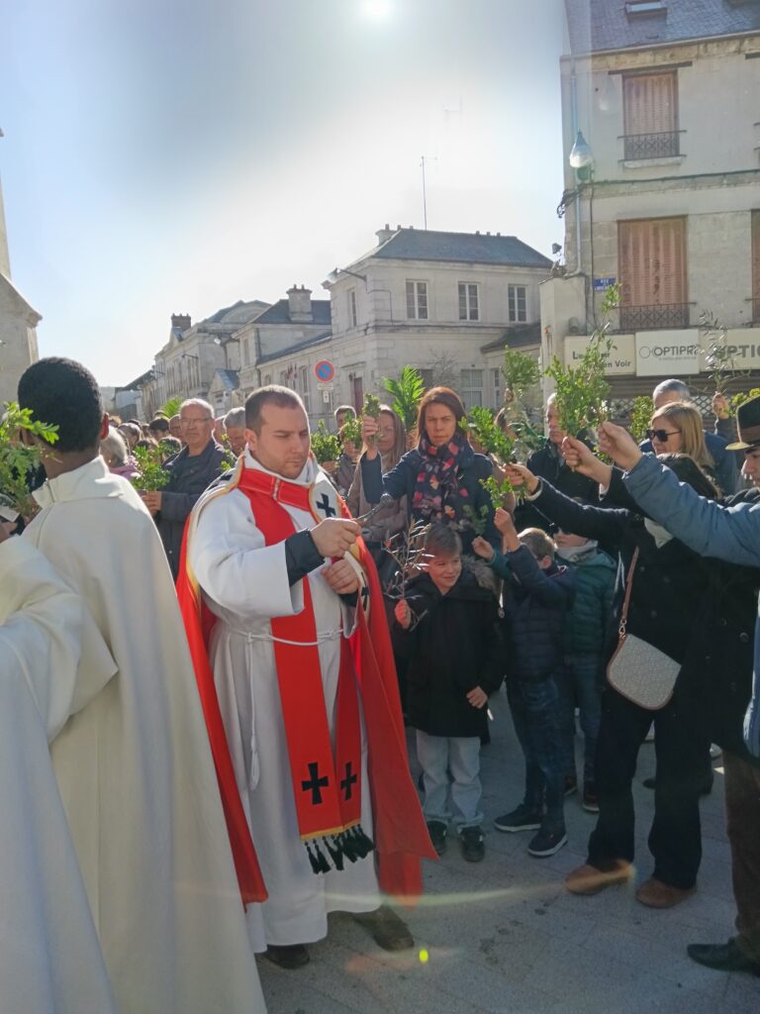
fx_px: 790
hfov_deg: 51.4
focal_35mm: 27
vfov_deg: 65.3
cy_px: 507
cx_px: 380
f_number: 1.9
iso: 100
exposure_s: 1/641
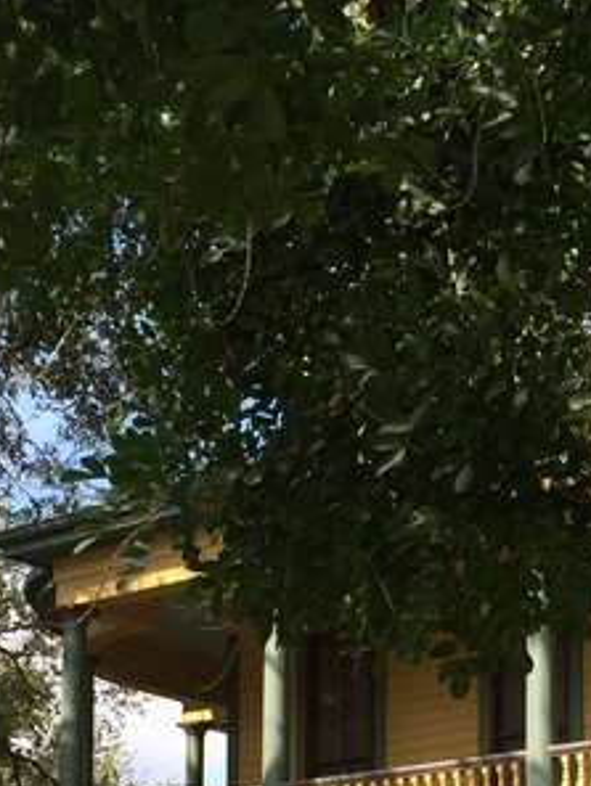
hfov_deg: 18.7
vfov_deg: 23.1
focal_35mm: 78
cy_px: 926
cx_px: 466
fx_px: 1774
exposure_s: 1/954
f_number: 2.2
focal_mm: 4.15
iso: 32
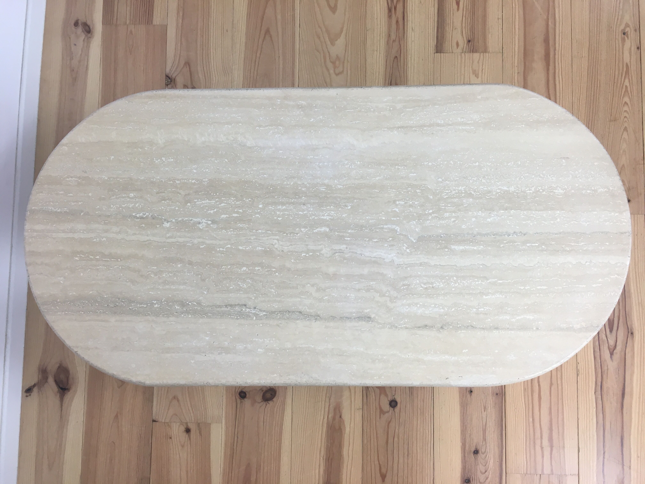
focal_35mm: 29
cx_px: 322
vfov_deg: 48.2
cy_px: 242
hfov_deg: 61.7
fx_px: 540
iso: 25
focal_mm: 4.15
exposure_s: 1/33
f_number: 2.2
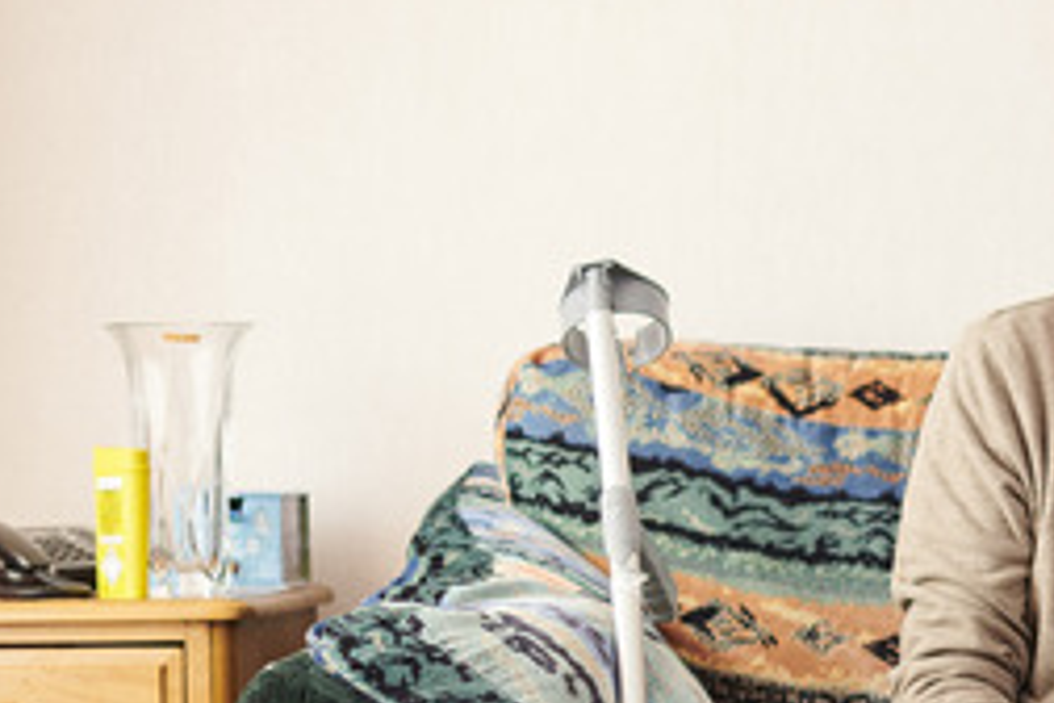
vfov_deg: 11.4
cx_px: 1167
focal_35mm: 119
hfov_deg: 16.7
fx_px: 3484
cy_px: 644
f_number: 2.2
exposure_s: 1/125
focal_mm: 50
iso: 500
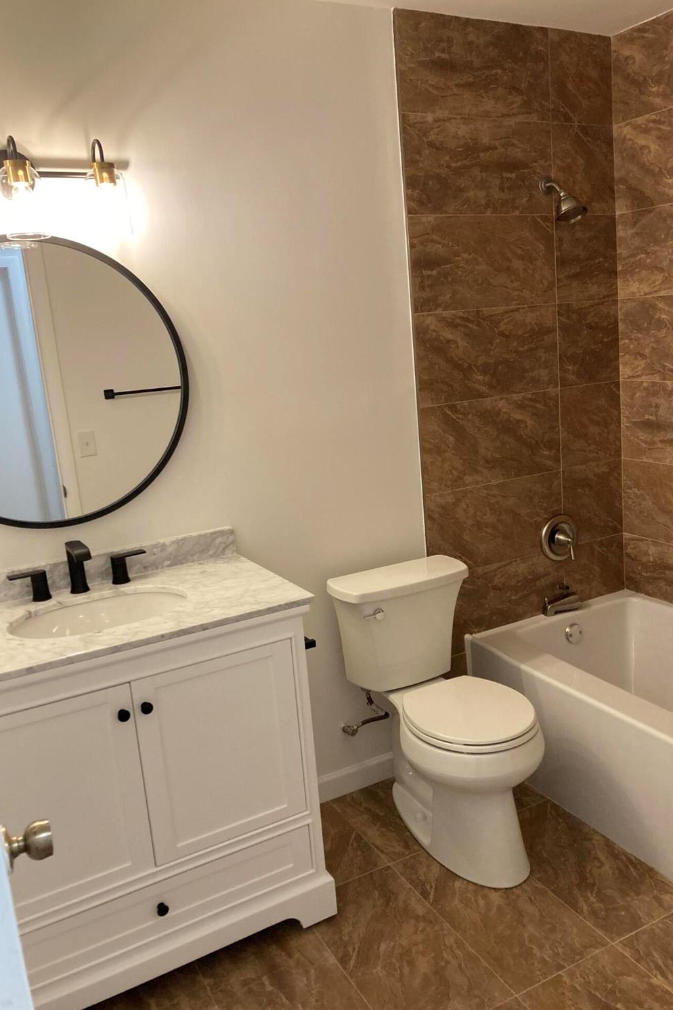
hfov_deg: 43.5
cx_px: 376
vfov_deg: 61.9
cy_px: 514
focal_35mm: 30
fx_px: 841
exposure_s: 1/60
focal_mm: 3.99
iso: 160
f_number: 1.8
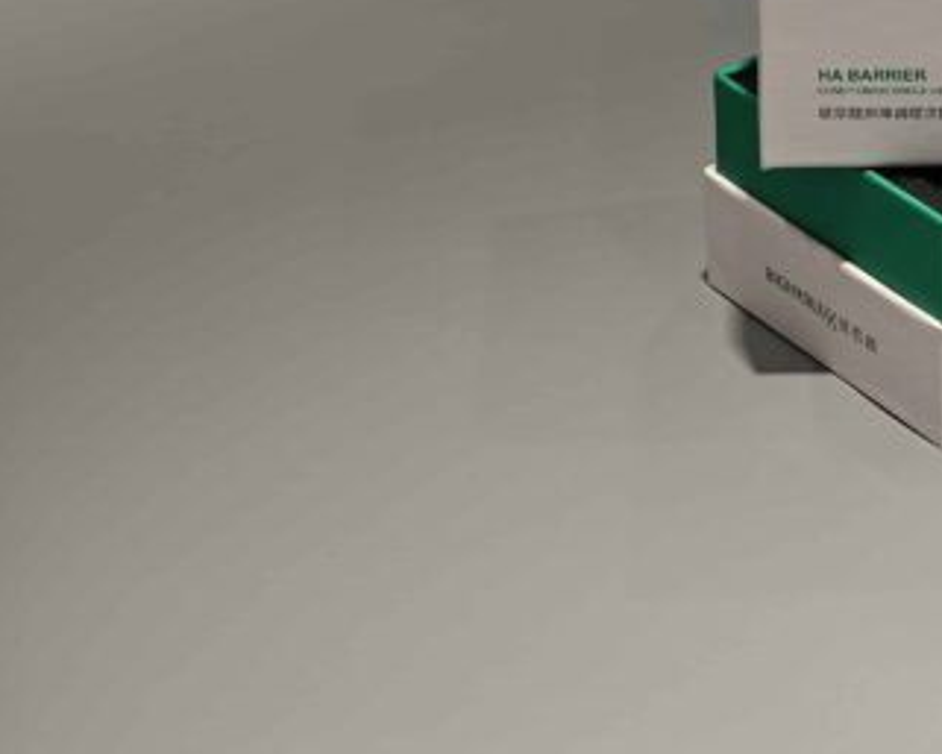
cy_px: 97
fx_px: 4072
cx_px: 930
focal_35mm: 146
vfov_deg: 10.5
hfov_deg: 13.0
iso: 100
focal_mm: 10.1
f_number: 2
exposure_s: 1/100
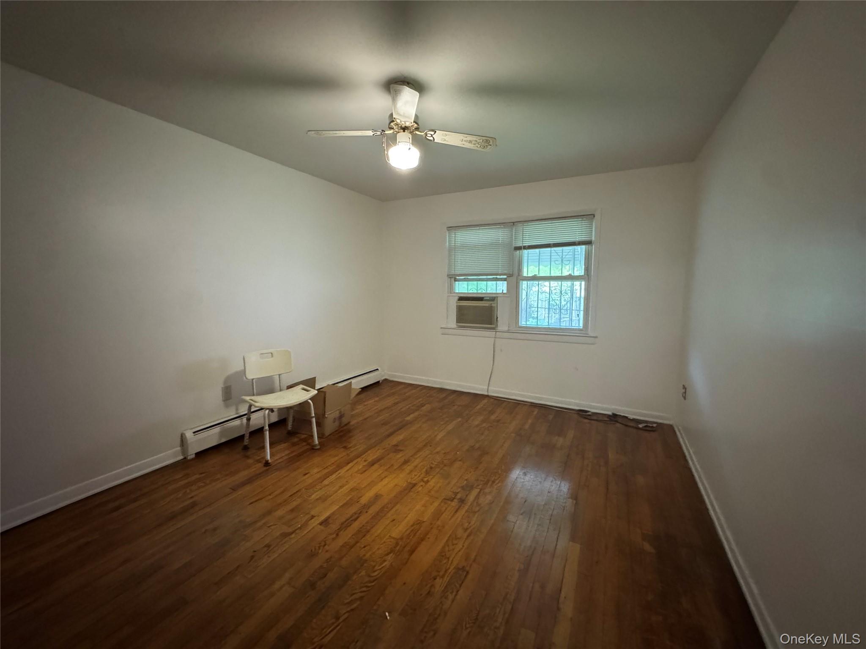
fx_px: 350
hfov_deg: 102.1
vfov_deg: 85.7
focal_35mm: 14
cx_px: 433
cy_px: 324
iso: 1250
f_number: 2.2
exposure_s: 1/40
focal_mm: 2.22
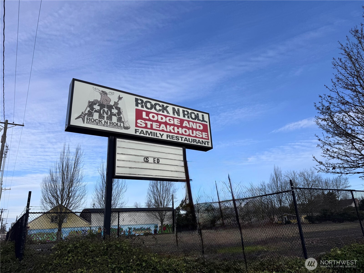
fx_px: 252
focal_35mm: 24
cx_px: 182
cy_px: 136
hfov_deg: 71.6
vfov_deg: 56.8
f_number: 1.78
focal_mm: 6.76
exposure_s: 1/4950
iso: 80
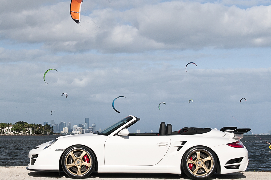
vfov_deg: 13.6
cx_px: 95
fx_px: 752
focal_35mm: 100
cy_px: 79
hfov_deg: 20.4
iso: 200
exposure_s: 1/400
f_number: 8
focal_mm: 40
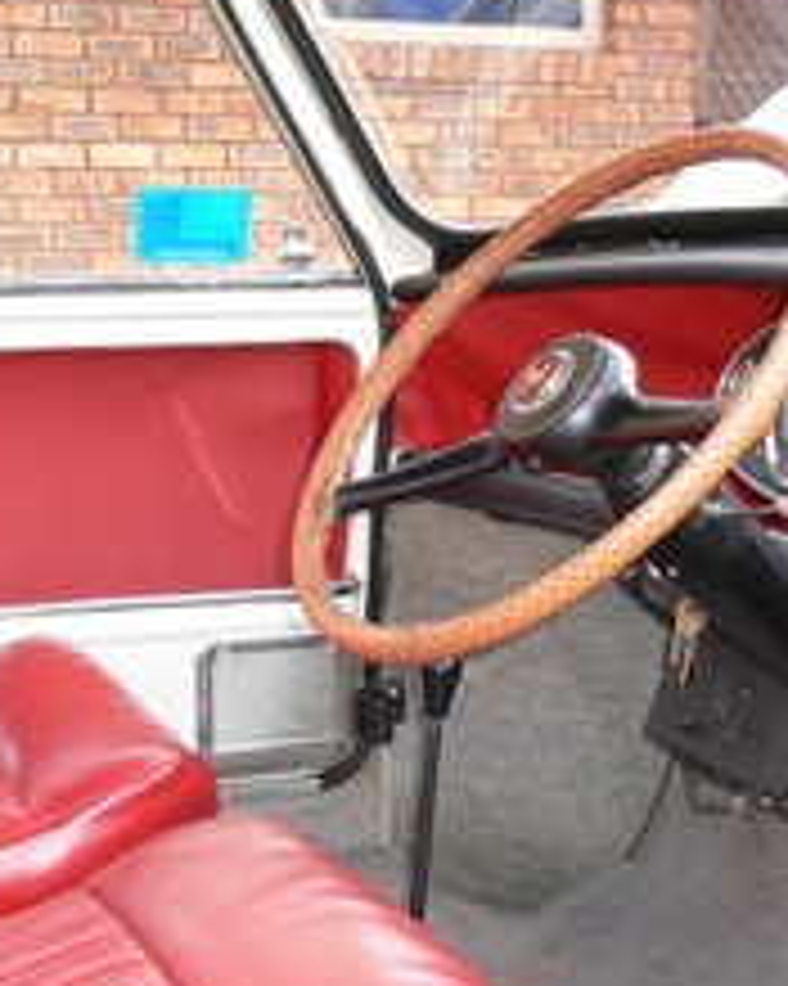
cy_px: 689
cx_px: 360
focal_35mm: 70
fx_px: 2042
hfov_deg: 21.8
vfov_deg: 26.9
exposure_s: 1/60
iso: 100
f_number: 2.8
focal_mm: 5.8
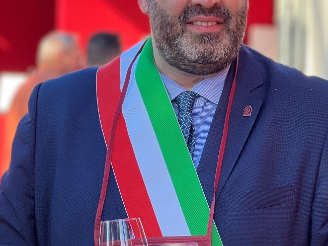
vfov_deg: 12.2
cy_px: 67
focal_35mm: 121
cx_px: 177
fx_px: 1147
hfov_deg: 16.3
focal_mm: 9
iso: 50
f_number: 2.8
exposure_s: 1/121
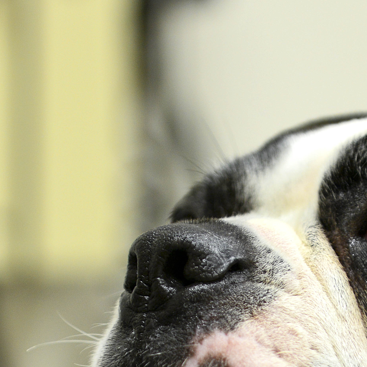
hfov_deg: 8.0
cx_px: 292
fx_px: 2615
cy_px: 448
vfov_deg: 7.9
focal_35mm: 218
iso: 500
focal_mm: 70
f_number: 3.5
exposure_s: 1/80
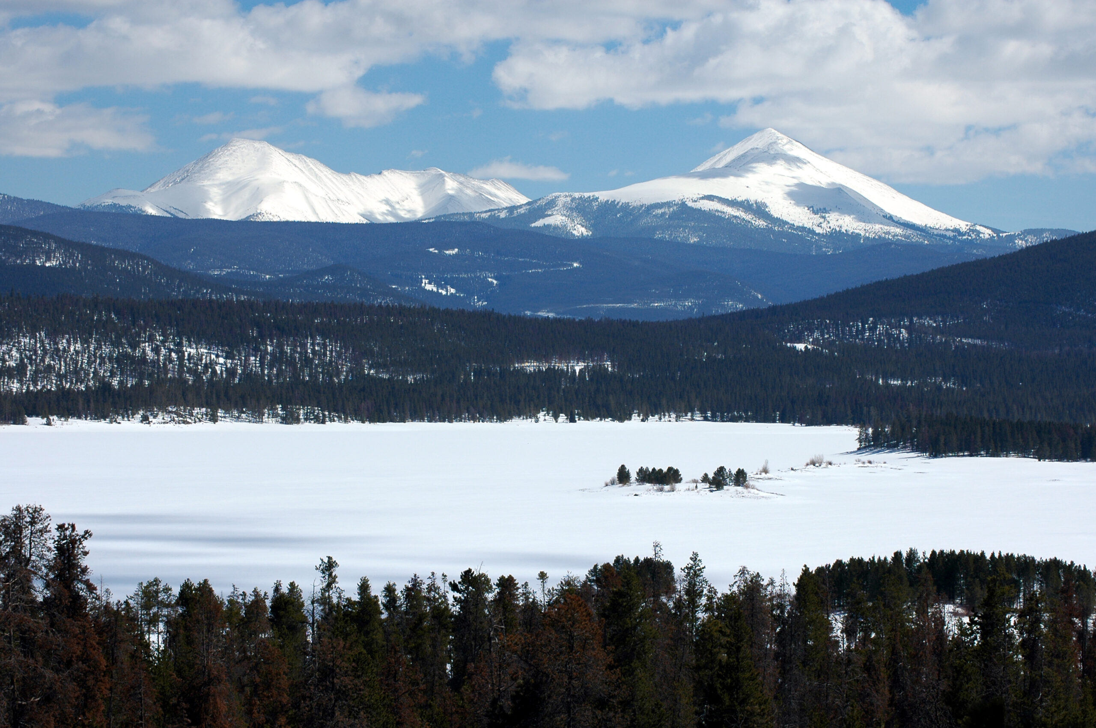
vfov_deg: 13.0
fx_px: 3194
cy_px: 364
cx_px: 548
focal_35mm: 105
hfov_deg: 19.5
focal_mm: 70
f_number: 11
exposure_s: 1/640
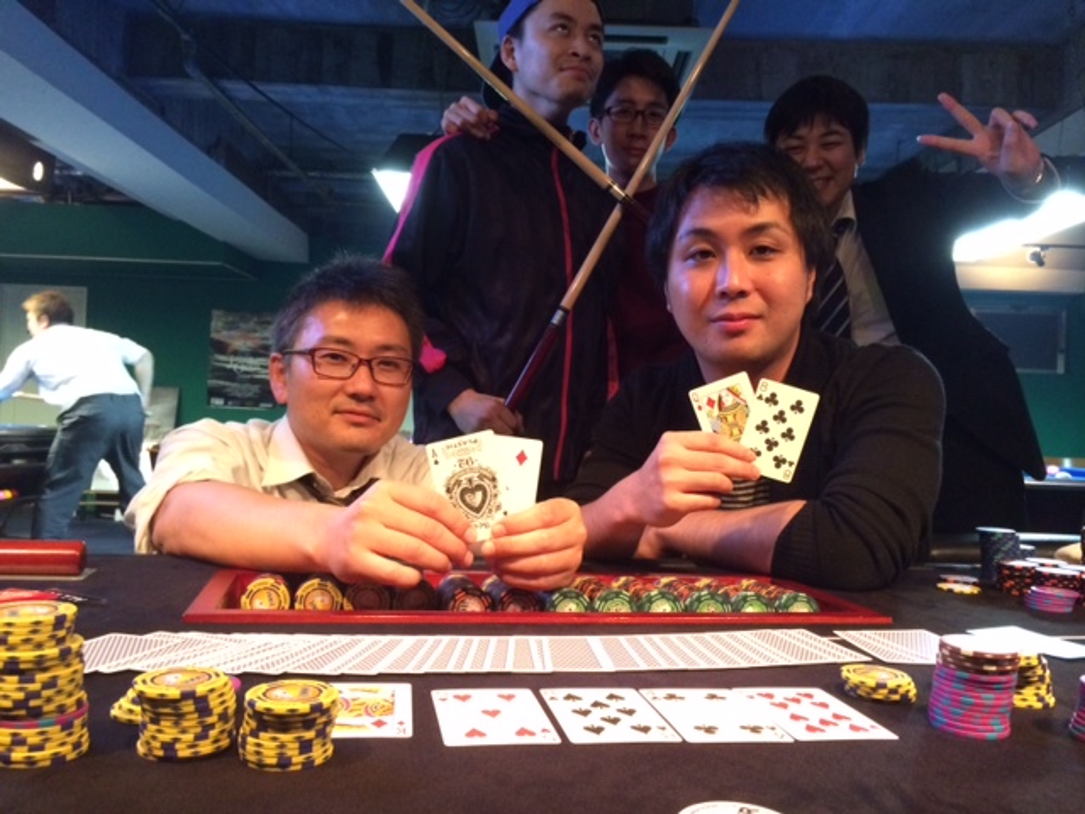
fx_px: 940
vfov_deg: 46.8
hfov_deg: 60.0
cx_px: 542
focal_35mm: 30
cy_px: 407
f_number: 2.2
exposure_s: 1/15
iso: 400
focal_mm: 4.12
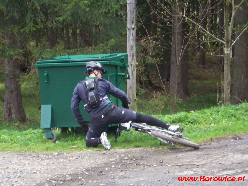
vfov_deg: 12.7
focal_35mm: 117
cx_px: 124
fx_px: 838
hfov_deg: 16.8
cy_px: 93
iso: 400
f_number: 4.4
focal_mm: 19.2
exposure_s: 1/160
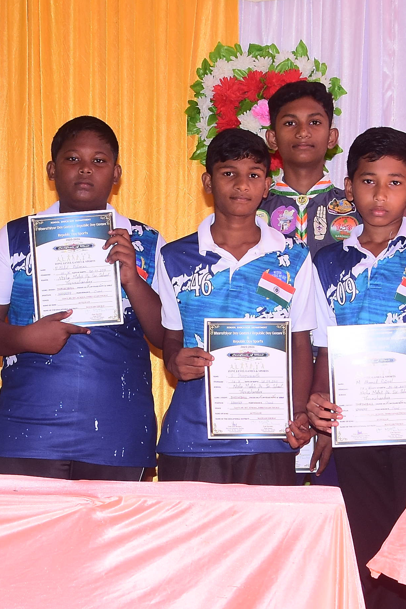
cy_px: 364
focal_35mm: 118
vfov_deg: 17.3
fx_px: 1997
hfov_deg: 11.6
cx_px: 204
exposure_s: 1/125
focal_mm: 24
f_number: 6.3
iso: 320
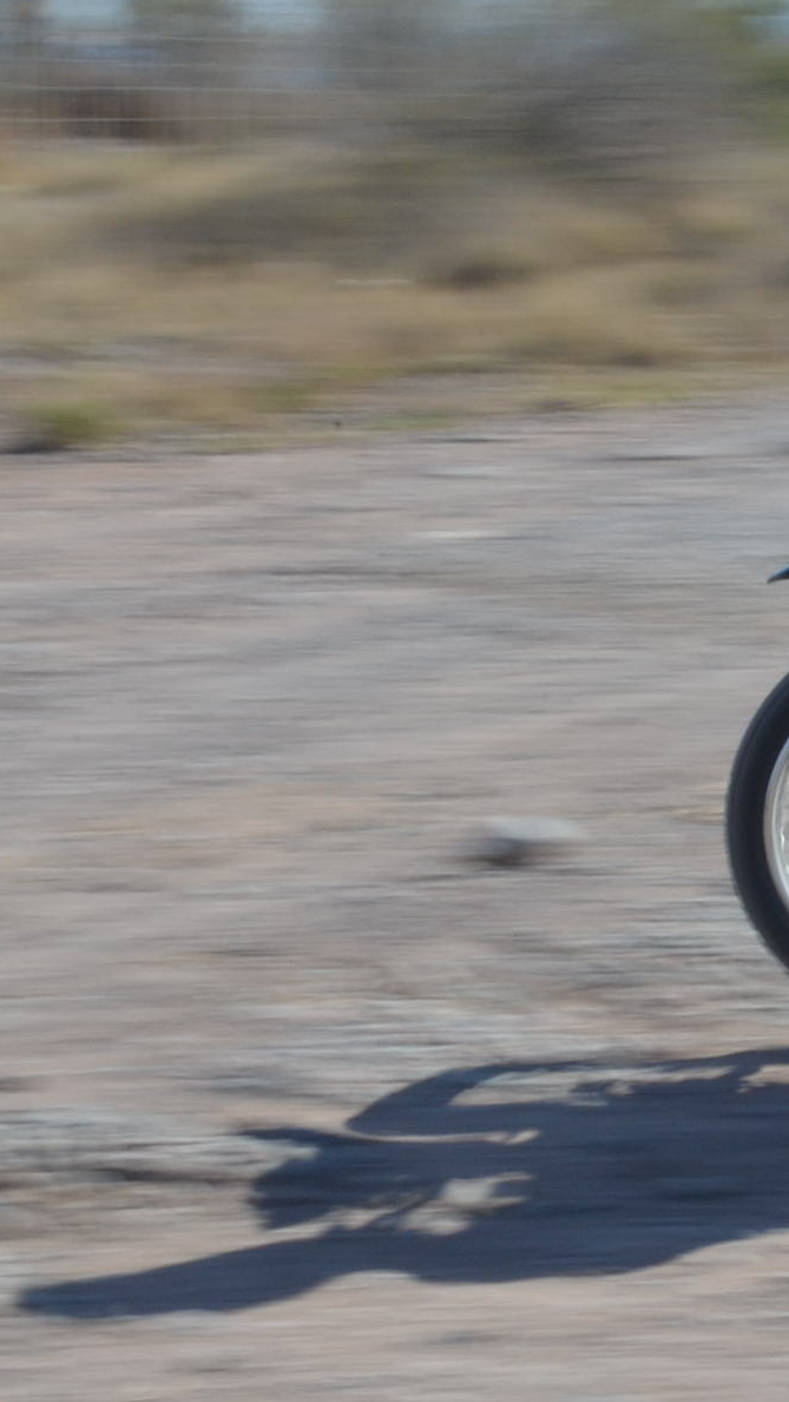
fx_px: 5317
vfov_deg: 15.0
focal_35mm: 143
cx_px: 1342
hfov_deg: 8.2
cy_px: 606
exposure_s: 1/50
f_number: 36
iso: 400
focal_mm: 44
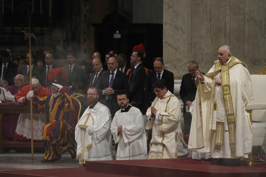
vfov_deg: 4.8
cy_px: 89
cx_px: 133
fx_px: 2120
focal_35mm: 287
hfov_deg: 7.2
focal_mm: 285
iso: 1600
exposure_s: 1/200
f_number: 5.6
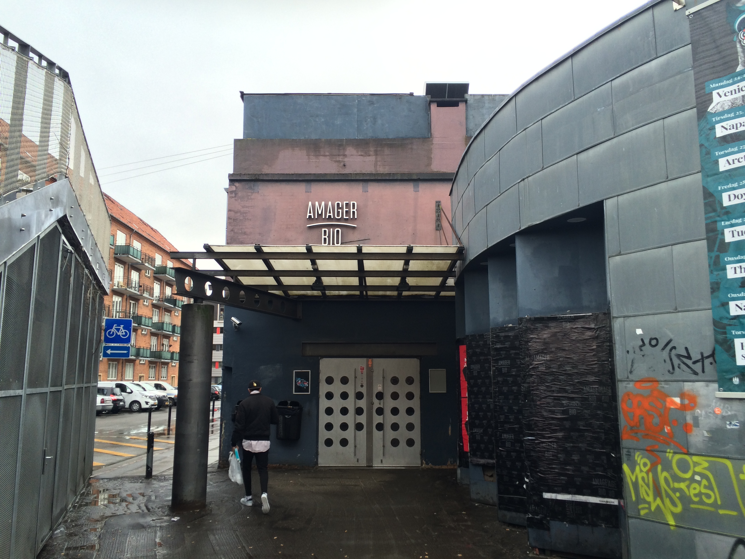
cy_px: 280
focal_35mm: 29
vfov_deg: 48.2
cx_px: 372
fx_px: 624
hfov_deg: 61.7
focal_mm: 4.15
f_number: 2.2
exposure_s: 1/197
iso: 32
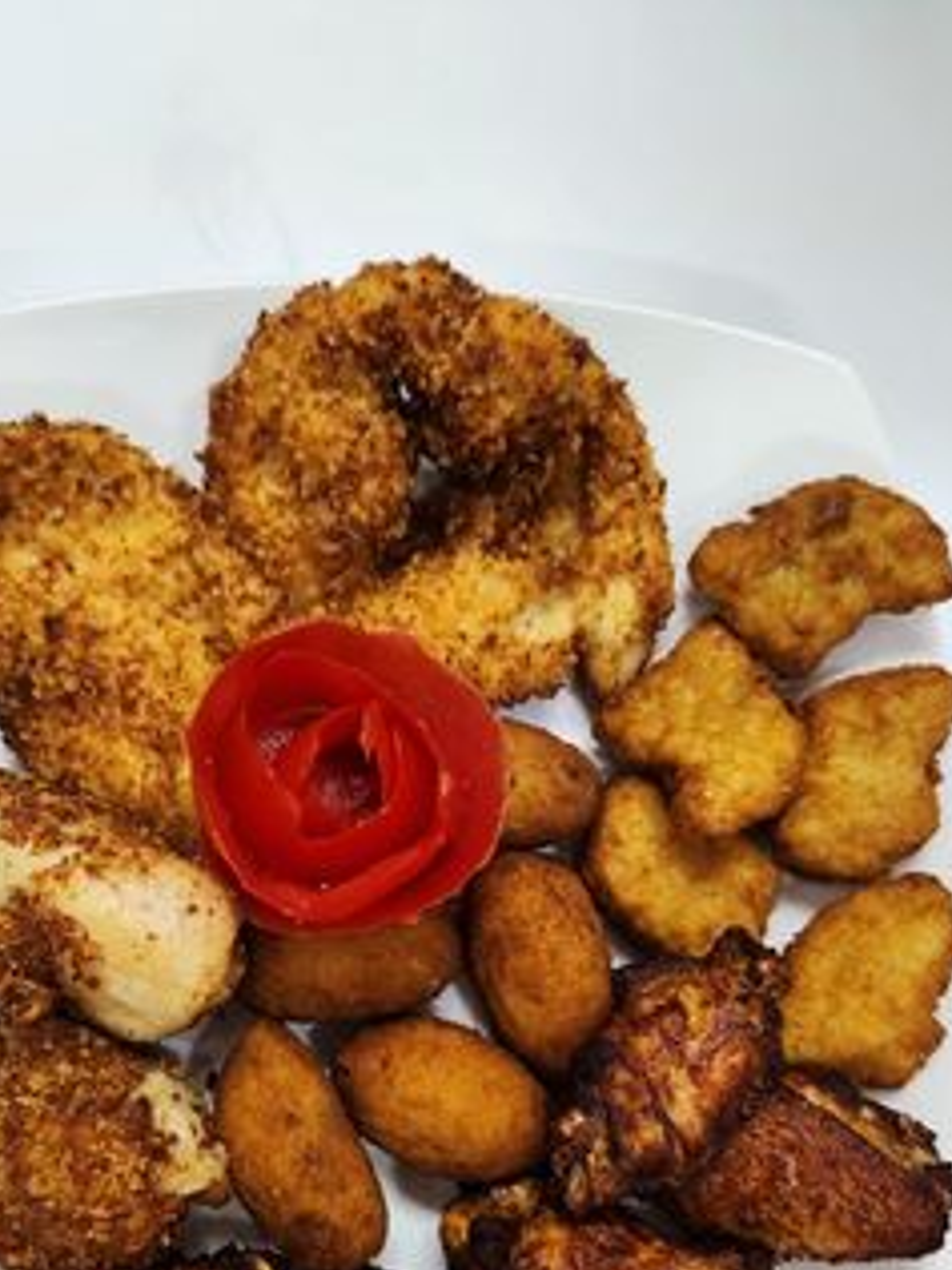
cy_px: 848
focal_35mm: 31
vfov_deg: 57.1
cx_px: 418
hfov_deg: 45.4
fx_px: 1137
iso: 320
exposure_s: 1/100
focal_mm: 5.4
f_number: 1.8
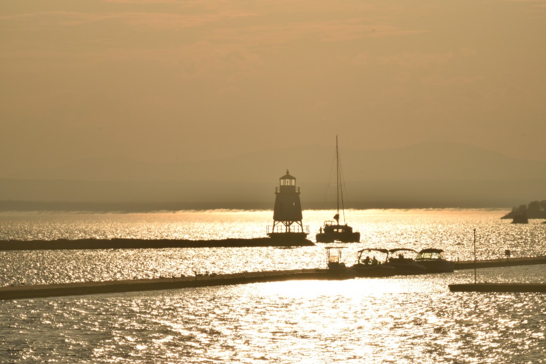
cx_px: 273
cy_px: 182
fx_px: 4550
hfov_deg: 6.9
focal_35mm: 300
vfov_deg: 4.6
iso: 200
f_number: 25
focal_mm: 200
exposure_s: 1/640
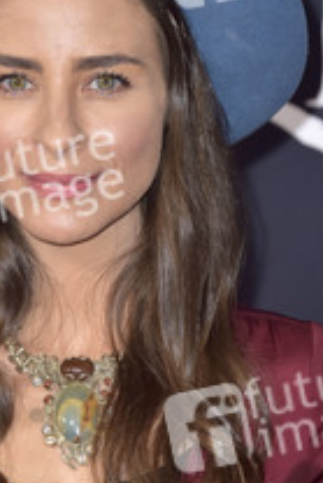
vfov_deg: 5.6
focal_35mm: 366
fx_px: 4917
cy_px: 302
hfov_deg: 3.8
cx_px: 73
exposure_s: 1/250
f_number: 7.1
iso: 320
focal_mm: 190
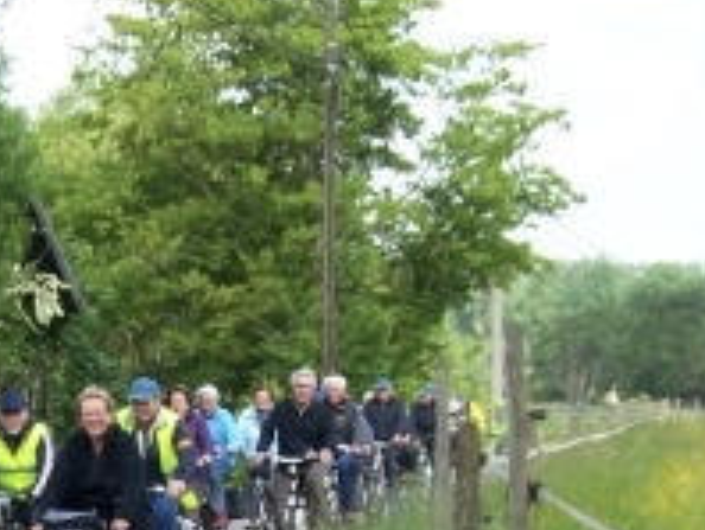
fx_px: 2345
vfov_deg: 12.7
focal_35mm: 115
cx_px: 50
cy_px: 548
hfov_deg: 16.8
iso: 80
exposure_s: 1/400
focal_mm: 6.3
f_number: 2.8
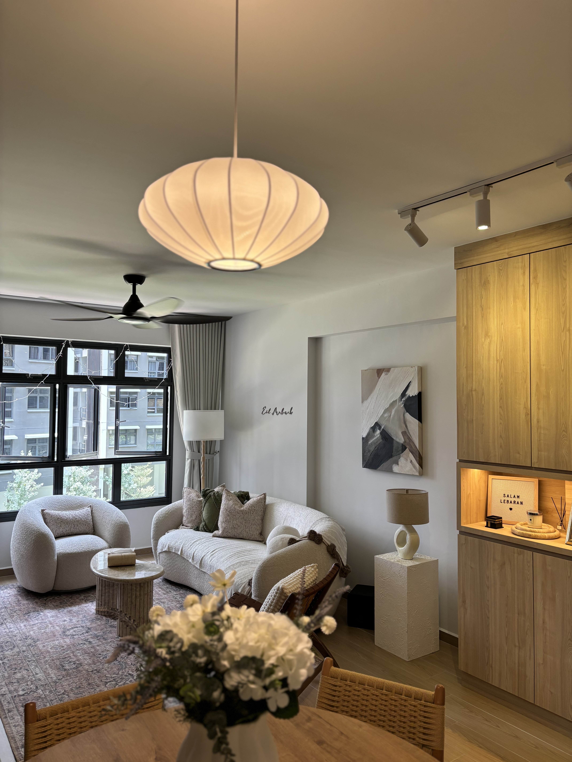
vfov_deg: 67.3
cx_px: 286
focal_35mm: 26
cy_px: 381
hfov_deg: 53.1
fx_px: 573
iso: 100
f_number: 1.6
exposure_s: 1/100
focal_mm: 5.96
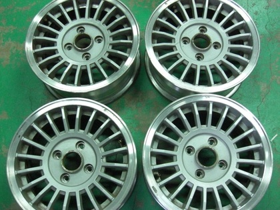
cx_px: 140
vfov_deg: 37.7
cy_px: 105
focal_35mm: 38
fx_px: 307
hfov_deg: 49.0
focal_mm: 7.9
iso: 800
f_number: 2.8
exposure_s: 1/50
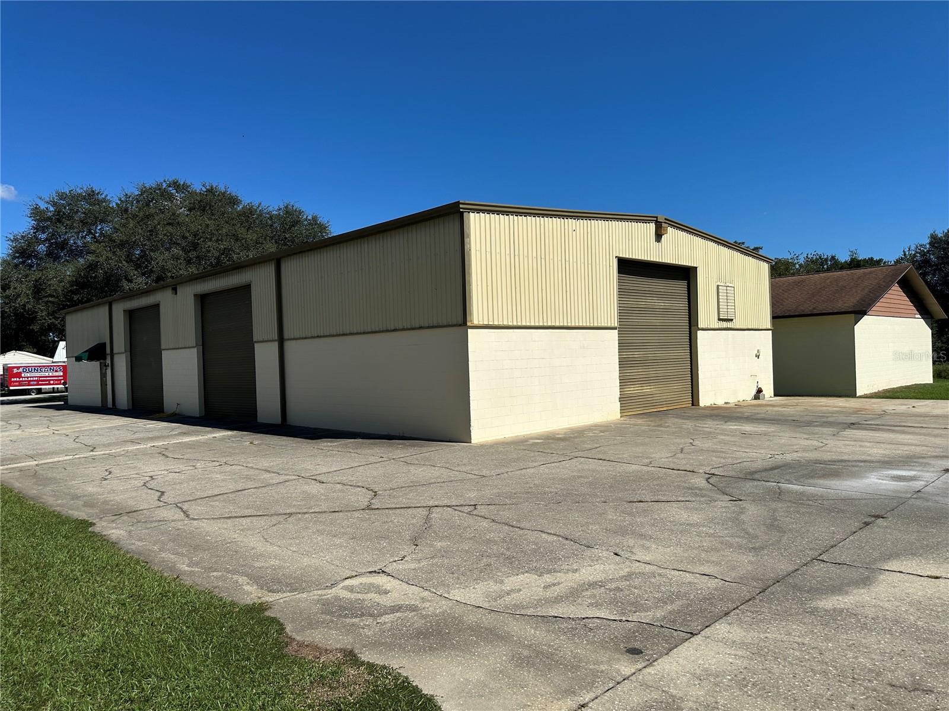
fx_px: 658
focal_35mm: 24
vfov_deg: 56.8
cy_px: 356
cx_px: 474
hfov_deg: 71.6
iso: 80
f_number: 1.78
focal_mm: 6.86
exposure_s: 1/8929
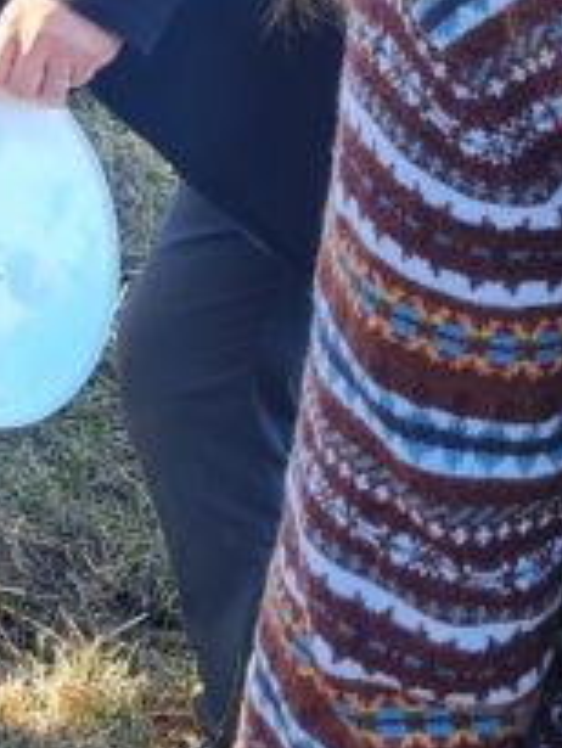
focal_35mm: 130
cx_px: -569
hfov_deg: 10.5
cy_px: 26
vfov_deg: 14.9
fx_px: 2811
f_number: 1.8
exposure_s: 1/293
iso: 50
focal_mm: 5.4
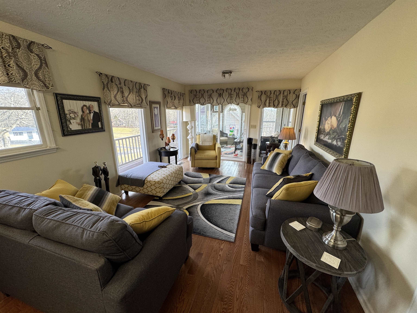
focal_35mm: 14
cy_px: 156
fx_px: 169
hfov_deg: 102.1
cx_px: 208
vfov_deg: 85.7
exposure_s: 1/120
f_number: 2.2
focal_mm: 2.22
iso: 125
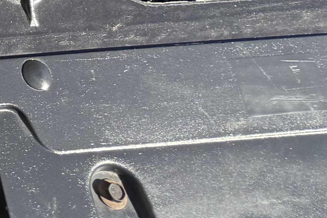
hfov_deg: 11.9
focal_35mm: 132
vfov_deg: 9.0
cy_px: -373
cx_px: -504
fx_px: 1199
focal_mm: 6.76
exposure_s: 1/1337
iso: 100
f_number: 1.78
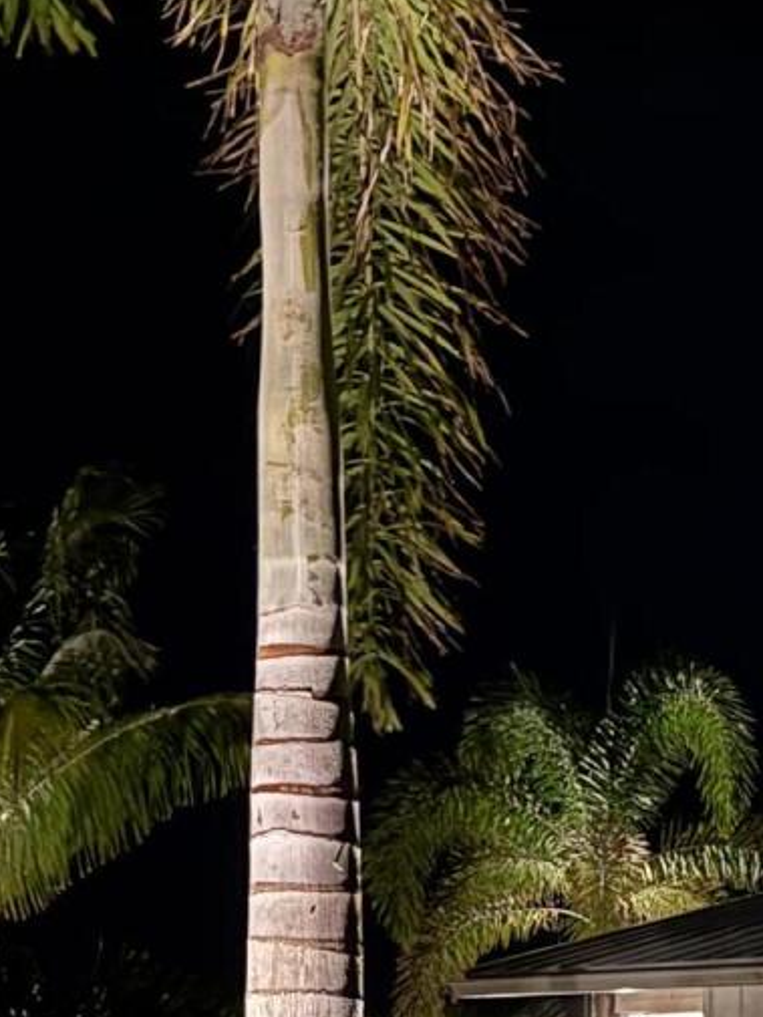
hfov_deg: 14.8
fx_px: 2791
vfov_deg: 19.0
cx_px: 1021
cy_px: 1361
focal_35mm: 95
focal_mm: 6.76
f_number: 1.78
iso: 1250
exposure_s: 1/5
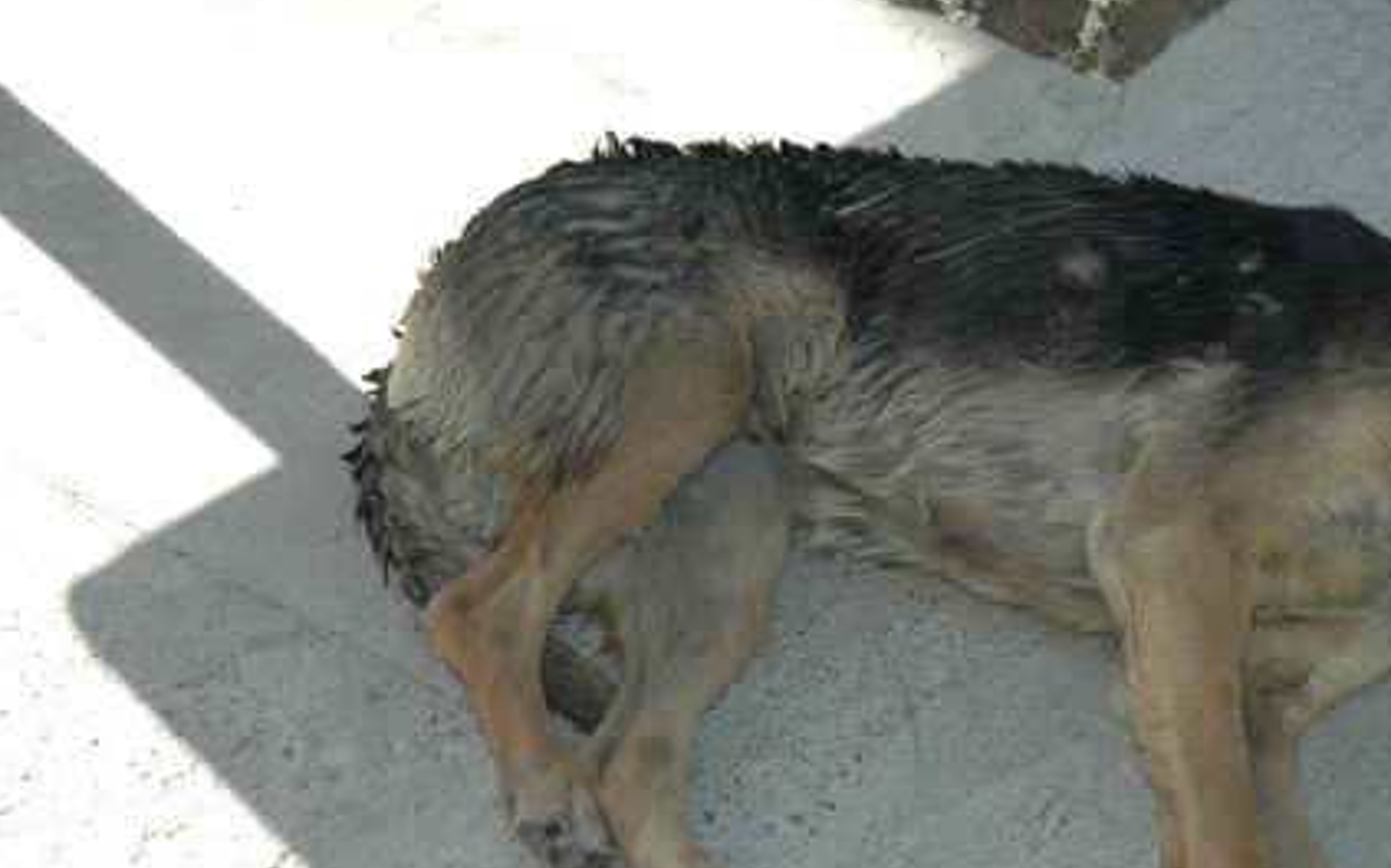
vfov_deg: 12.1
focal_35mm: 108
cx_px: 1062
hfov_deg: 19.1
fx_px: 4093
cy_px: 552
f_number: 5.6
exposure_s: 1/500
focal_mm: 46
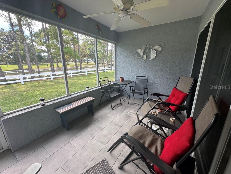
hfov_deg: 102.1
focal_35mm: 14
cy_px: 87
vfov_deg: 85.7
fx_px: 93
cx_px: 116
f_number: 2.2
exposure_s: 1/99
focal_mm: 2.22
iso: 50
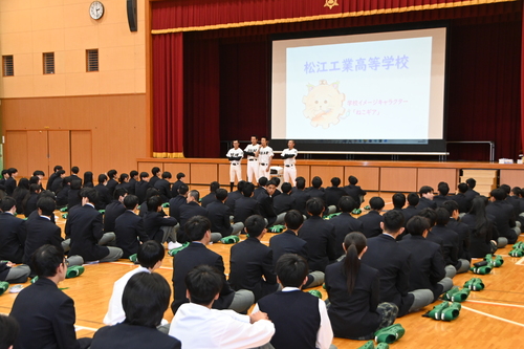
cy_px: 174
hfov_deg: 41.1
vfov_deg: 28.1
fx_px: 698
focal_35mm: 48
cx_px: 262
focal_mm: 32
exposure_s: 1/125
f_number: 4
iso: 1800
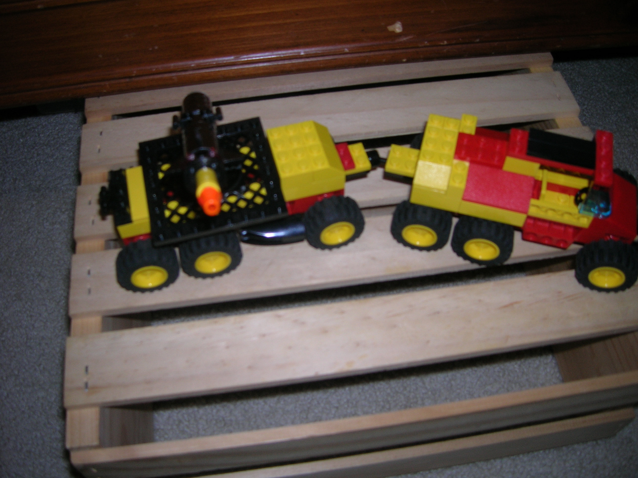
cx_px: 319
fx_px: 627
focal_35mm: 34
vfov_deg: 41.8
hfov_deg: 54.0
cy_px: 239
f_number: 2.9
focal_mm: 5.7
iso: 50
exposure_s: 1/60.1
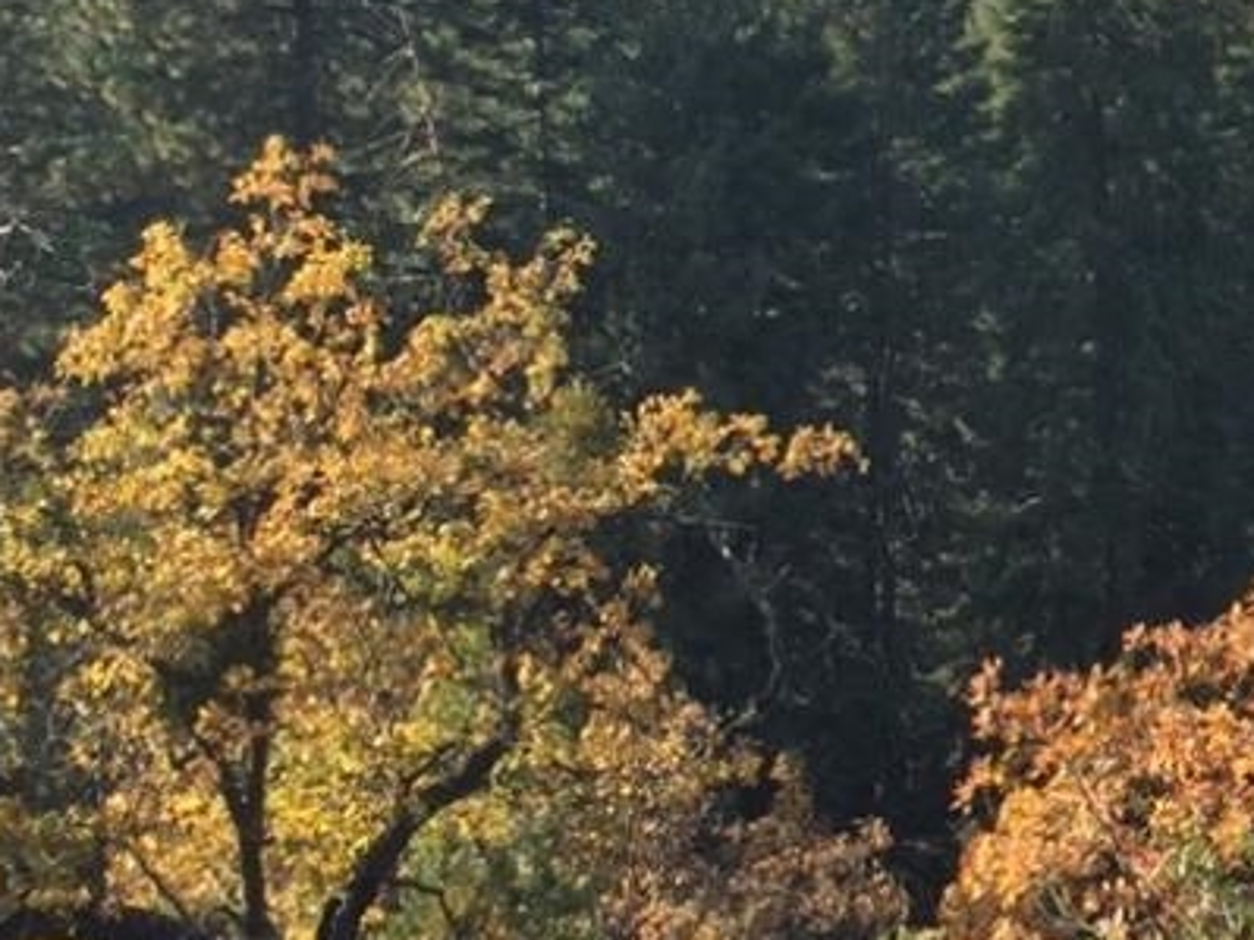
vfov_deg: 13.2
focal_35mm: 109
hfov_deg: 17.4
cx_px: 1417
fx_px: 3947
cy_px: -160
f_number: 2.2
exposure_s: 1/879
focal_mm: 4.15
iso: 32
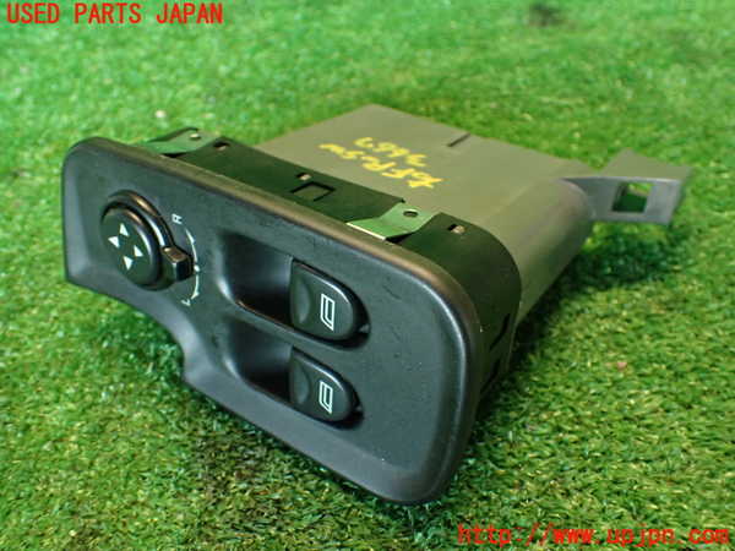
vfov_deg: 44.2
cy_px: 276
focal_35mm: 32
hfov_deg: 56.8
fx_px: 679
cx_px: 368
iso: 400
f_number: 2.4
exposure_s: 1/30
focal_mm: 5.79
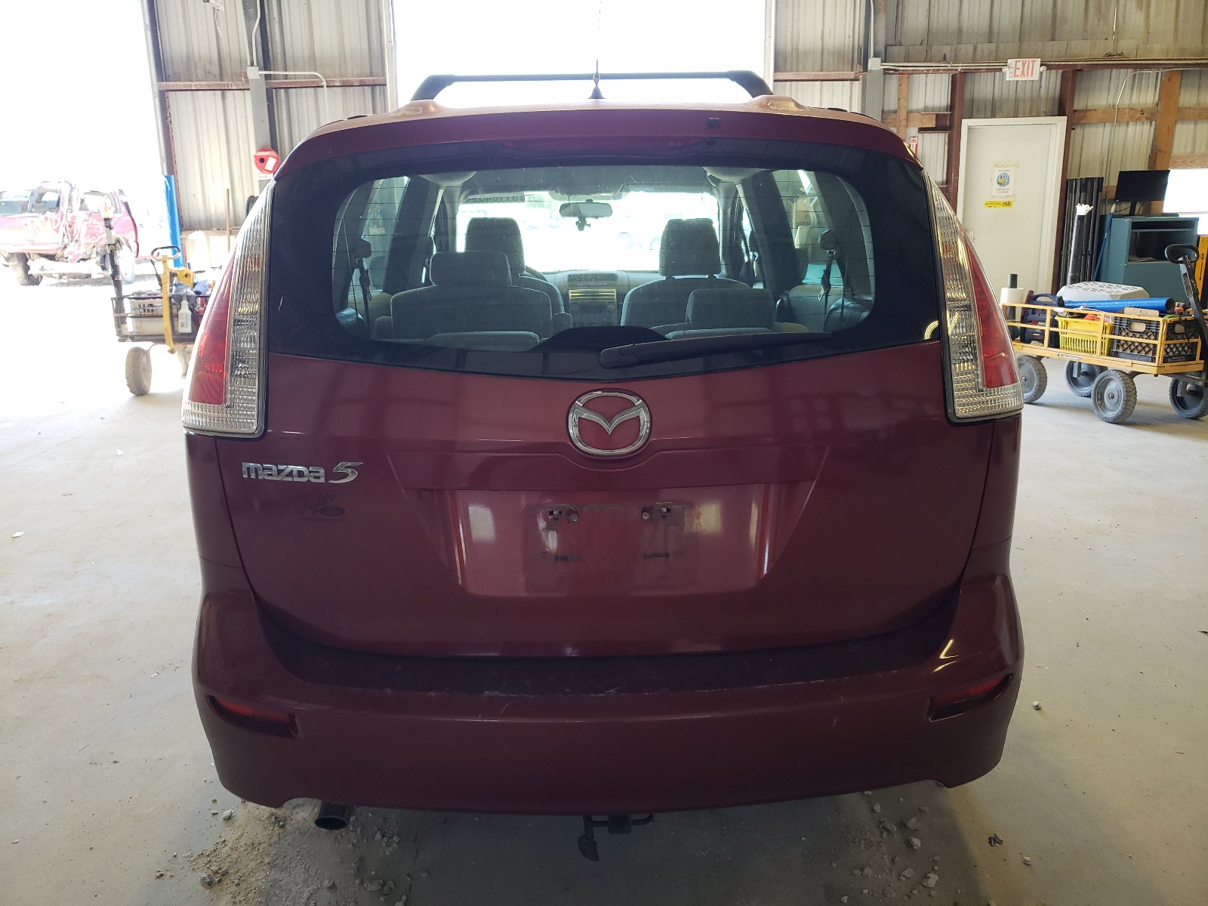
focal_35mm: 26
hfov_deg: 67.3
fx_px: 907
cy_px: 453
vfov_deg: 53.1
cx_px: 604
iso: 78
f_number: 1.5
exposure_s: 1/120
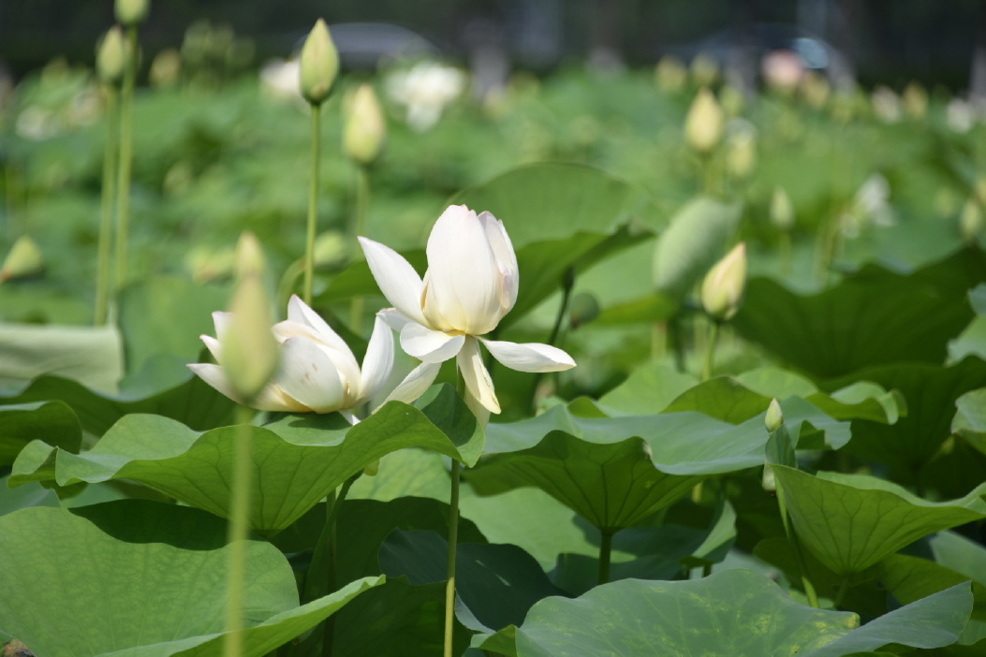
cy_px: 359
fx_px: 9366
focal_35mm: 342
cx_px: 434
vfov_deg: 4.0
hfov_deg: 6.0
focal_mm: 300
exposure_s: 1/1600
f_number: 5.6
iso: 400
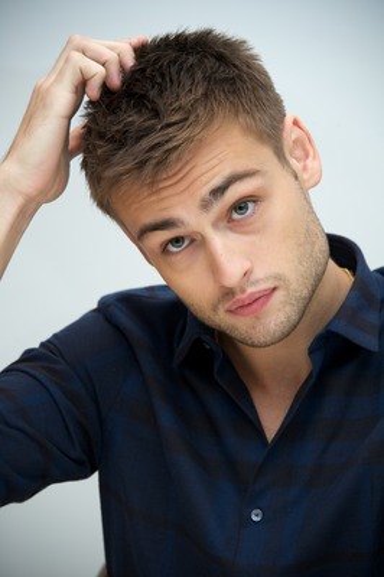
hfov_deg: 7.6
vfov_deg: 11.4
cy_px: 288
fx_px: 2885
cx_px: 192
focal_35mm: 180
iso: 400
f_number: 5.6
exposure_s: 1/60
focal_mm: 180
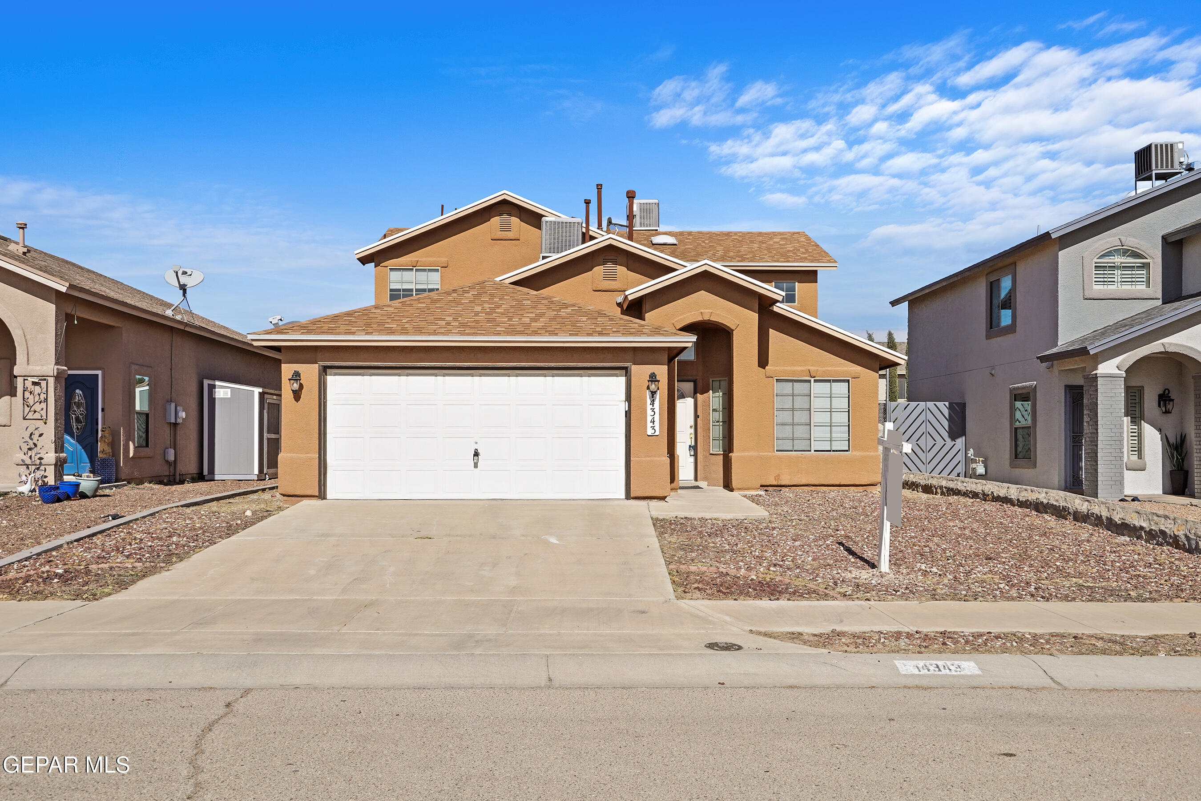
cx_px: 600
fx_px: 1001
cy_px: 400
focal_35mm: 30
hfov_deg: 61.9
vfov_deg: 43.6
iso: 250
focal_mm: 30
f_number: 8
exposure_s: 1/125
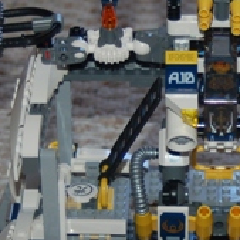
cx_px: 219
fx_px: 1420
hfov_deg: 9.6
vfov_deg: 9.7
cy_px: 145
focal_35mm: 181
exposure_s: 1/60
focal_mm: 32
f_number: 3.8
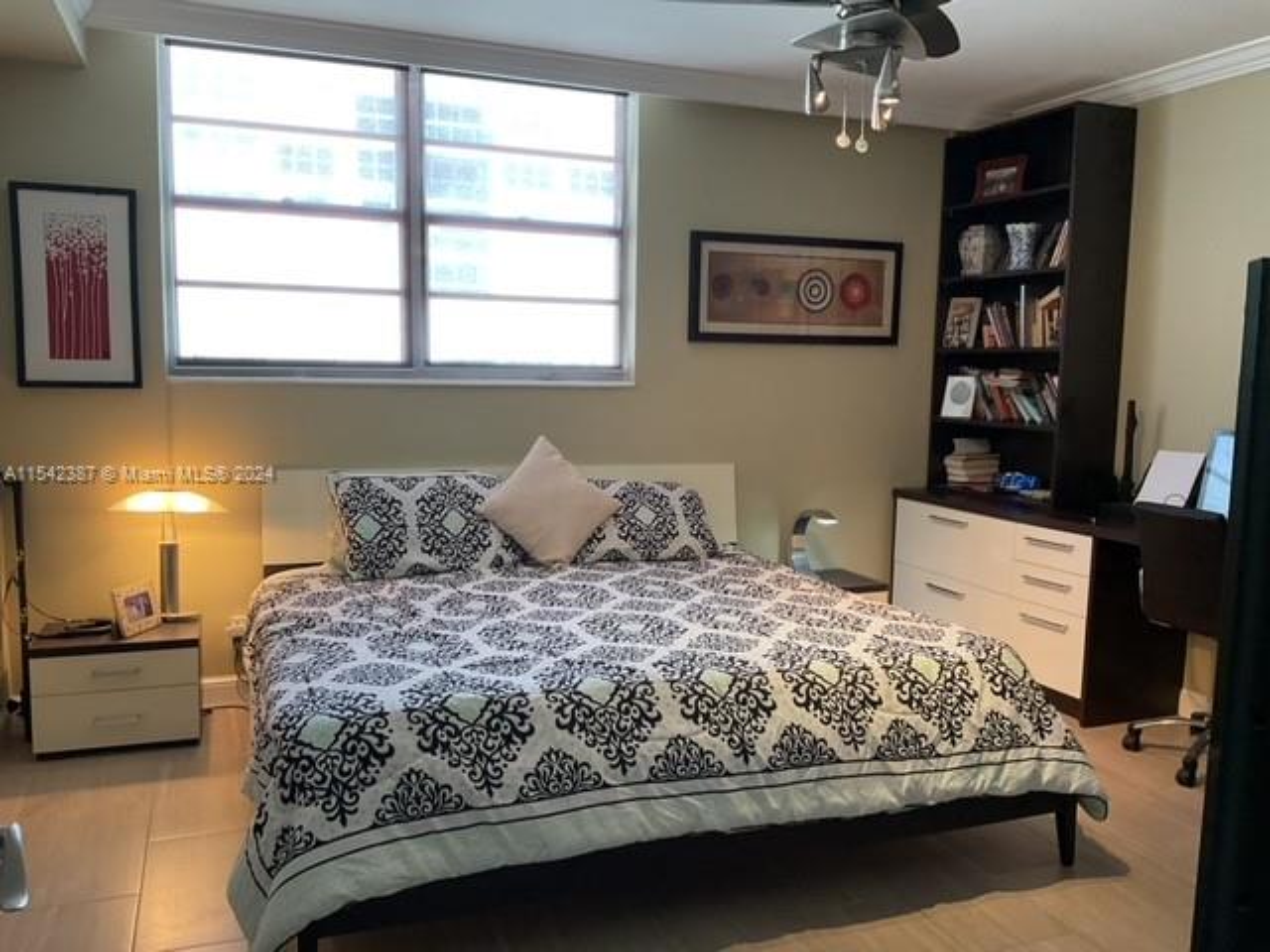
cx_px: 635
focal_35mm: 29
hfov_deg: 61.7
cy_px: 476
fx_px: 1064
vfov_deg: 48.2
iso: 64
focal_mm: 3
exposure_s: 1/60
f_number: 1.8
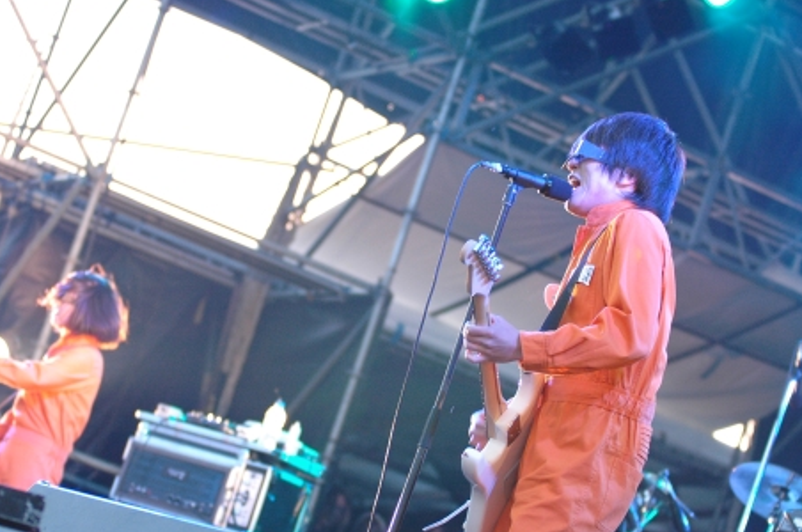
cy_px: 261
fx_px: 2736
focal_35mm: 123
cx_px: 348
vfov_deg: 11.1
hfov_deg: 16.7
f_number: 2.8
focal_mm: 70
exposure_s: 1/200
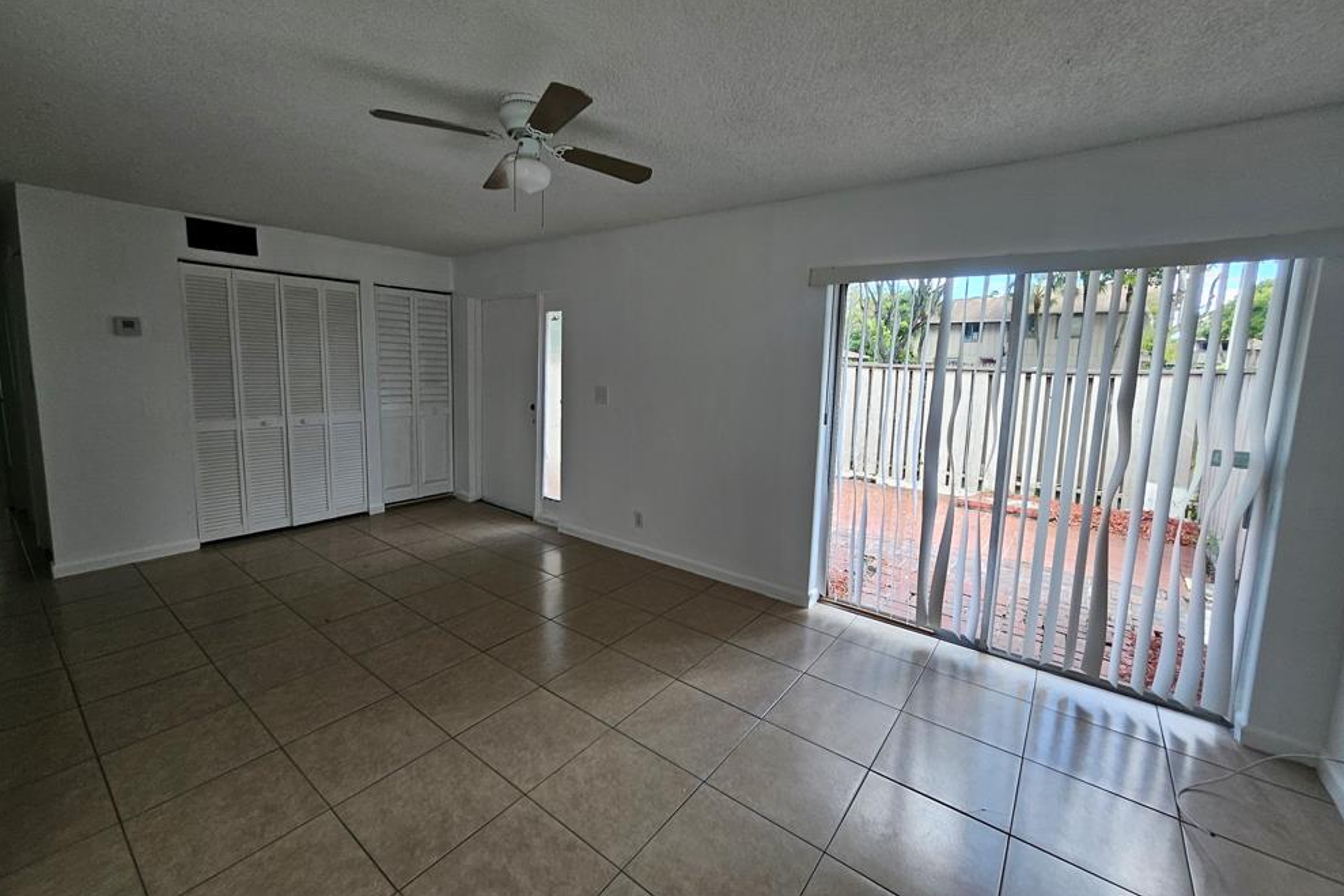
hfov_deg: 104.3
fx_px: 523
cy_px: 430
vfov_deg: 81.1
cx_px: 665
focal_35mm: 14
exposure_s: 1/60
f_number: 2.2
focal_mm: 1.74
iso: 40
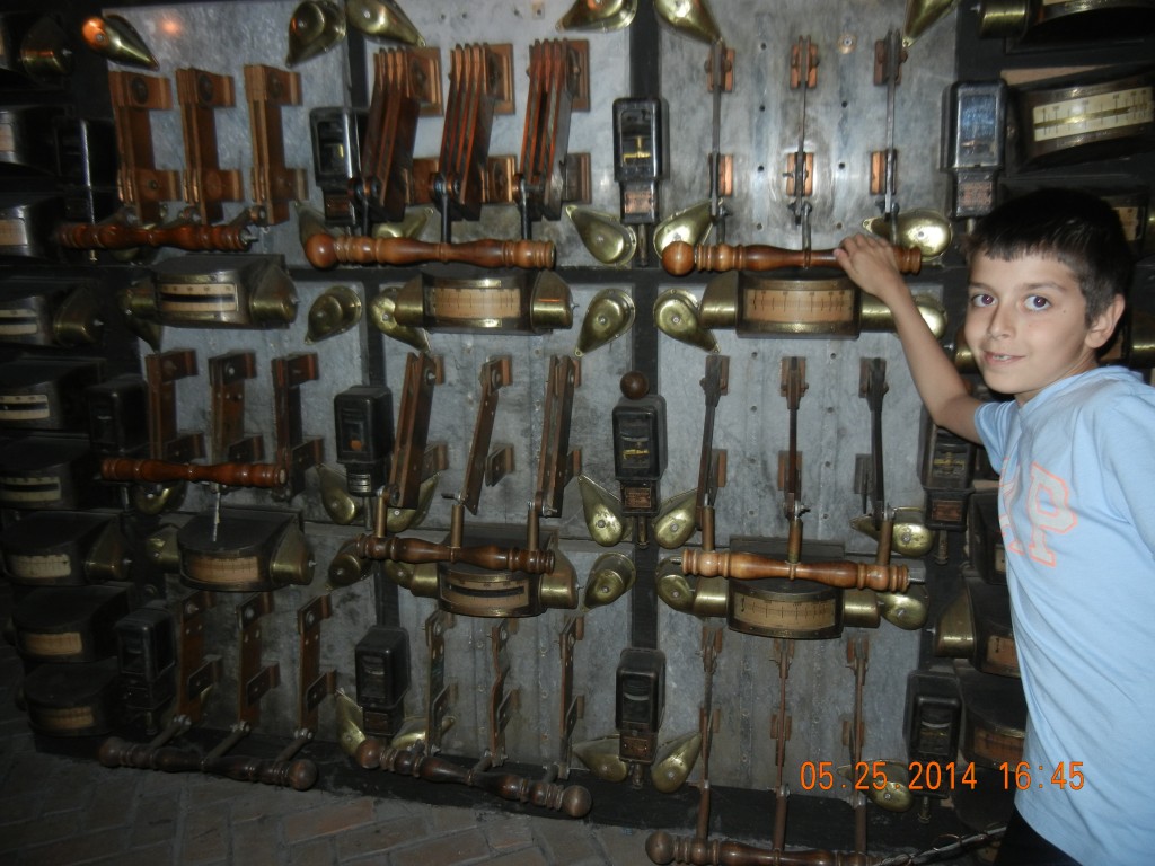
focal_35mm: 30
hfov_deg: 60.0
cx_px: 578
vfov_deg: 46.8
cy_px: 433
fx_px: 1001
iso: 200
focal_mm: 5.4
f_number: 3.5
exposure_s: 1/30
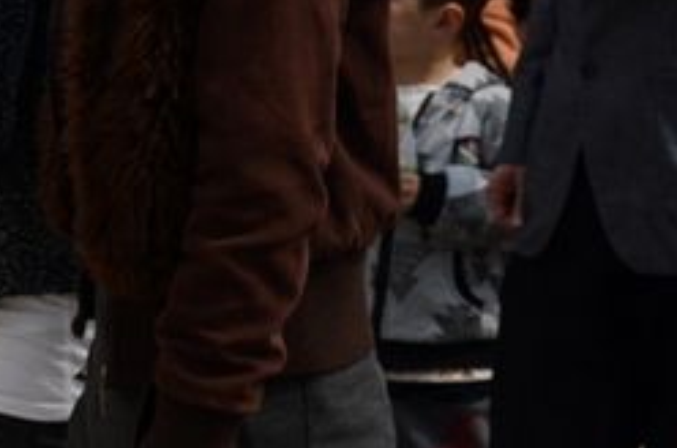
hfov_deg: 11.2
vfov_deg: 7.8
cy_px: -72
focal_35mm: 174
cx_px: -450
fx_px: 3264
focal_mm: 32
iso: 100
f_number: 5.6
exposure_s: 1/640
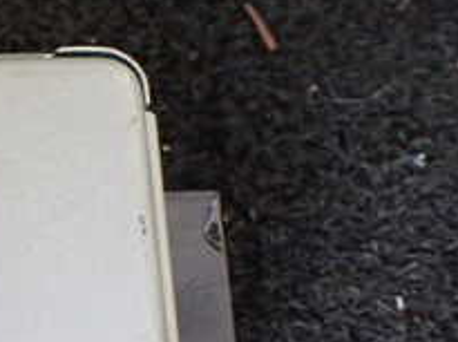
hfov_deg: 19.9
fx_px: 1162
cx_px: -185
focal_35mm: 88
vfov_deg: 16.6
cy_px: 259
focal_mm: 5.4
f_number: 2.3
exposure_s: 1/125
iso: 640
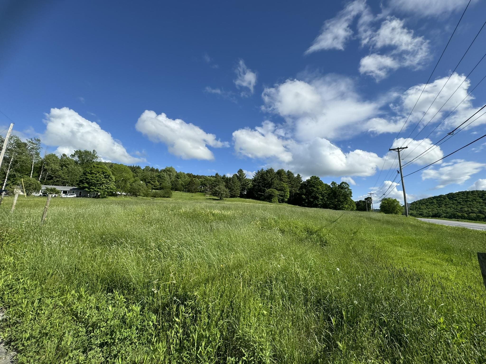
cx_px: 243
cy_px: 182
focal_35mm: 14
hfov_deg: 102.1
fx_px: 197
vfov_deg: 85.7
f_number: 2.2
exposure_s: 1/2342
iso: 50
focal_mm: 2.22
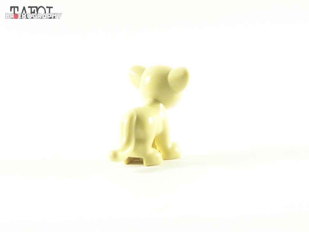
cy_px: 116
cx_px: 154
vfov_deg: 14.1
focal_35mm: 105
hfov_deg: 18.7
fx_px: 937
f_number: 4
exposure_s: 1/60
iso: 400
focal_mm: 17.5
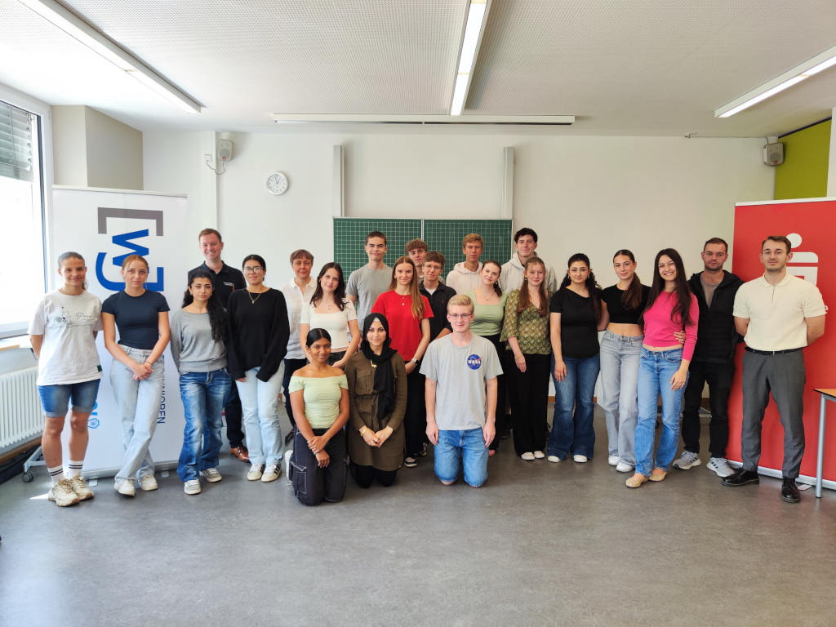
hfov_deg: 71.6
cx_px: 418
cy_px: 314
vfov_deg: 56.8
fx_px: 580
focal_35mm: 24
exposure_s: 1/100
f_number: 1.88
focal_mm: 5.59
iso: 50
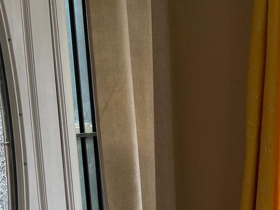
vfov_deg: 13.7
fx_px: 833
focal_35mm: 103
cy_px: 293
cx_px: 471
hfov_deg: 16.6
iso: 50
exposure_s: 1/121
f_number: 1.6
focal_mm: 5.96
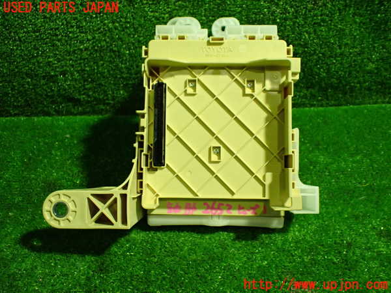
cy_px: 146
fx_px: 339
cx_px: 196
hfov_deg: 60.0
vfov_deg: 46.8
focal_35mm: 30
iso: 640
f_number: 2.3
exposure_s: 1/125
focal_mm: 5.4
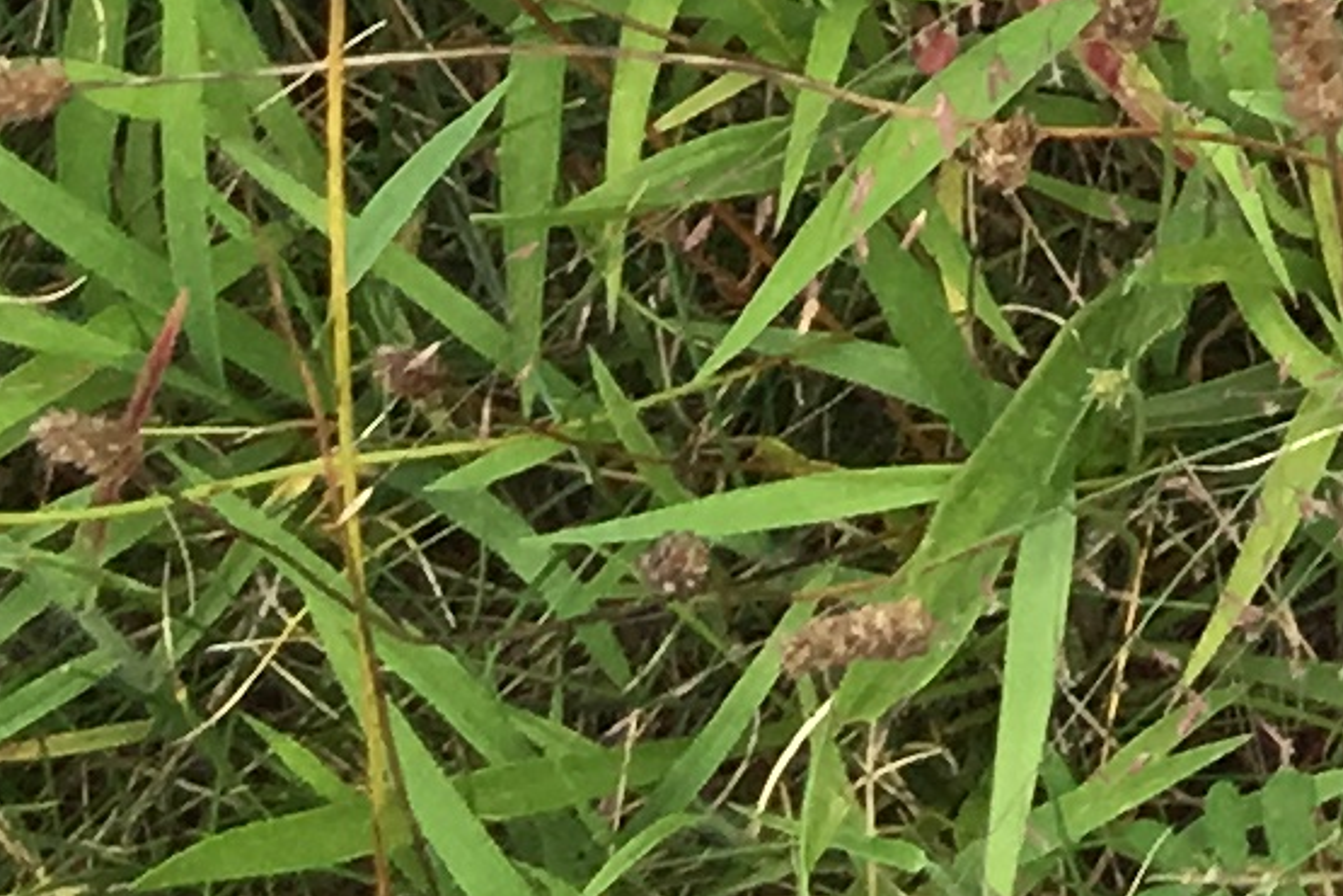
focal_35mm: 219
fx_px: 8169
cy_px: -2739
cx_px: 3705
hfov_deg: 8.3
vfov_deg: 5.4
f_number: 2.2
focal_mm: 4.15
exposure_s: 1/699
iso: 25
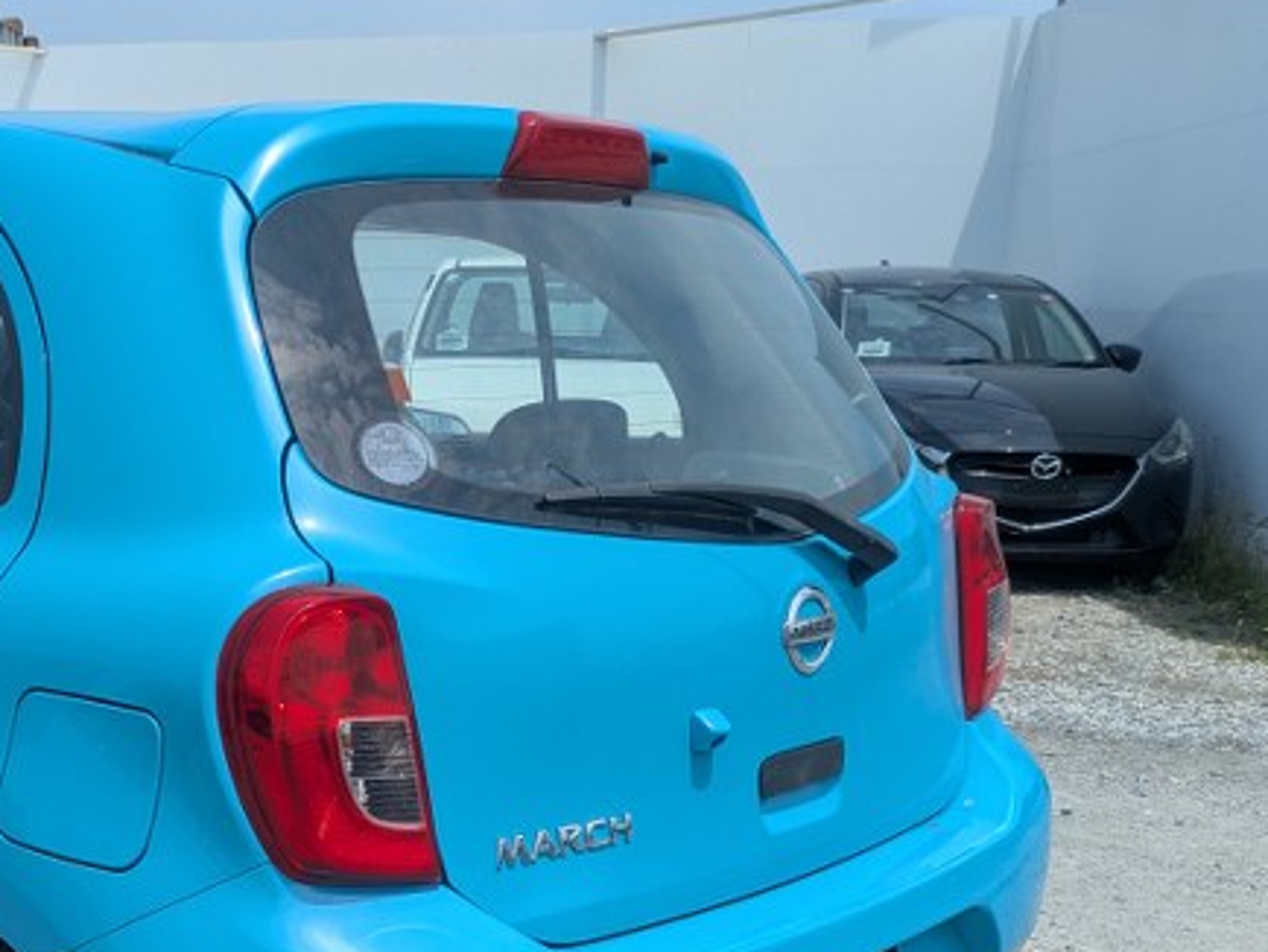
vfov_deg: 30.3
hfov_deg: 38.3
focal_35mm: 46
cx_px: 121
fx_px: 1686
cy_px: 832
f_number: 1.89
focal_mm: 5.43
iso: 45
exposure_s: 1/2841
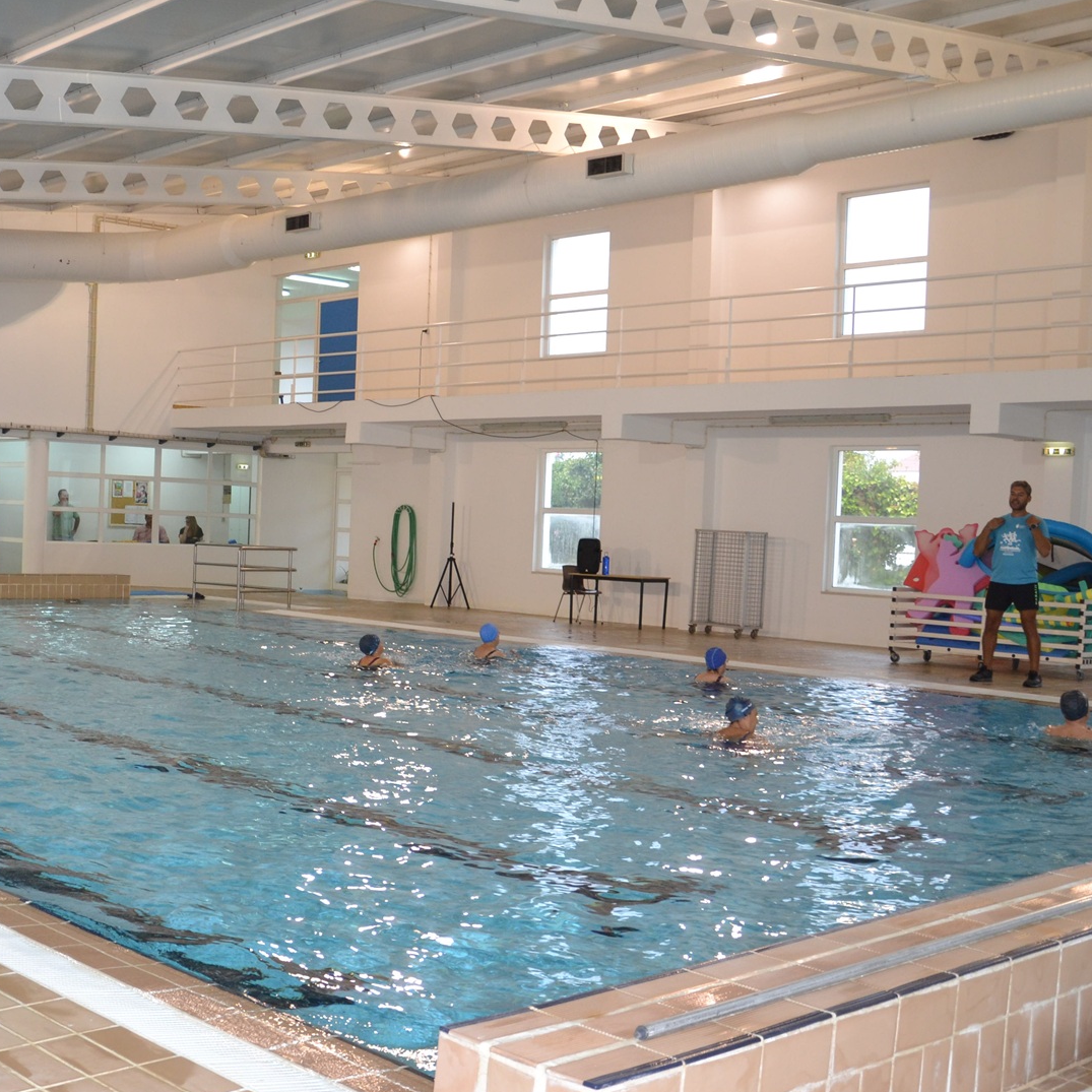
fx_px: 1463
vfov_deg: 40.9
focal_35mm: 41
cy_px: 563
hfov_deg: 39.0
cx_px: 182
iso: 560
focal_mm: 18
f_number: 4.5
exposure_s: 1/60
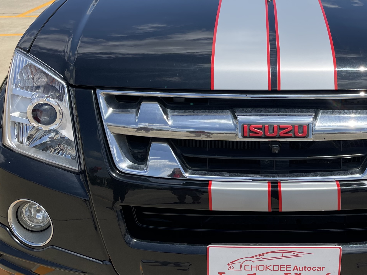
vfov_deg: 27.3
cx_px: 273
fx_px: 562
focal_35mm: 53
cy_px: 91
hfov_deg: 35.4
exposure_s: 1/3448
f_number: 1.6
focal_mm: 5.1
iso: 32
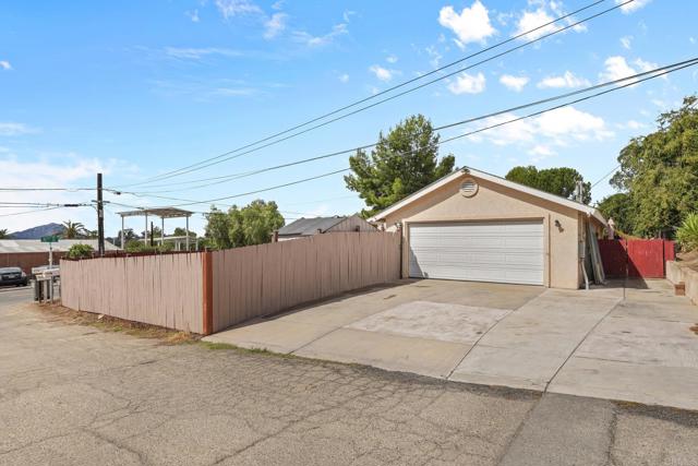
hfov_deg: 87.2
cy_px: 233
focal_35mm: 19
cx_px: 349
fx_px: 367
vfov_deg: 64.9
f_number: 8
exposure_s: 1/250
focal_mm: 12.6
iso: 100
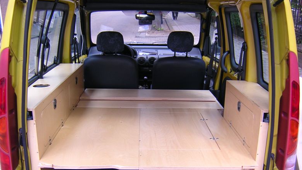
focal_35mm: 40
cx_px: 149
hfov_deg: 50.5
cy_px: 113
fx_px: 320
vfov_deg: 29.5
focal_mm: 4.7
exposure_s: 1/80.7
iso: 100
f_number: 2.6
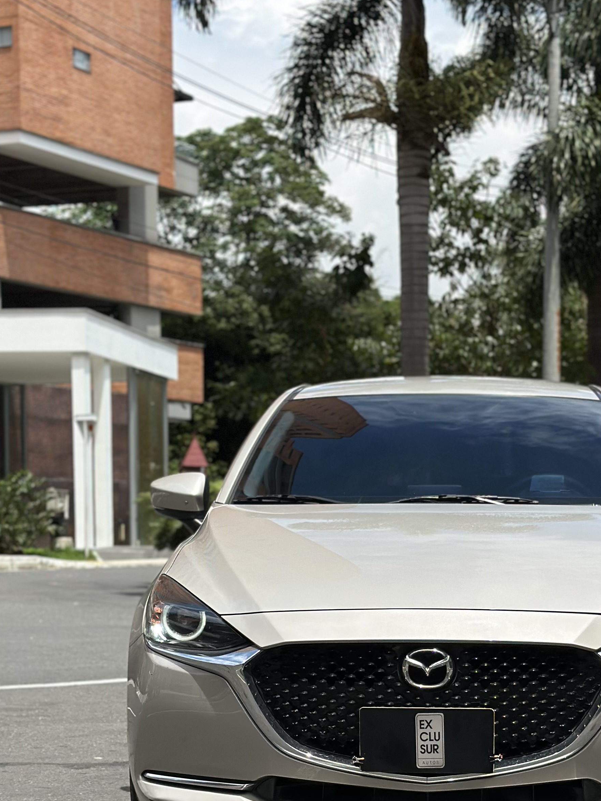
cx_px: 428
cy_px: 567
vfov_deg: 23.7
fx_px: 1898
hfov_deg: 17.9
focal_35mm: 82
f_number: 1.78
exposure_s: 1/8197
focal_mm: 6.86
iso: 100
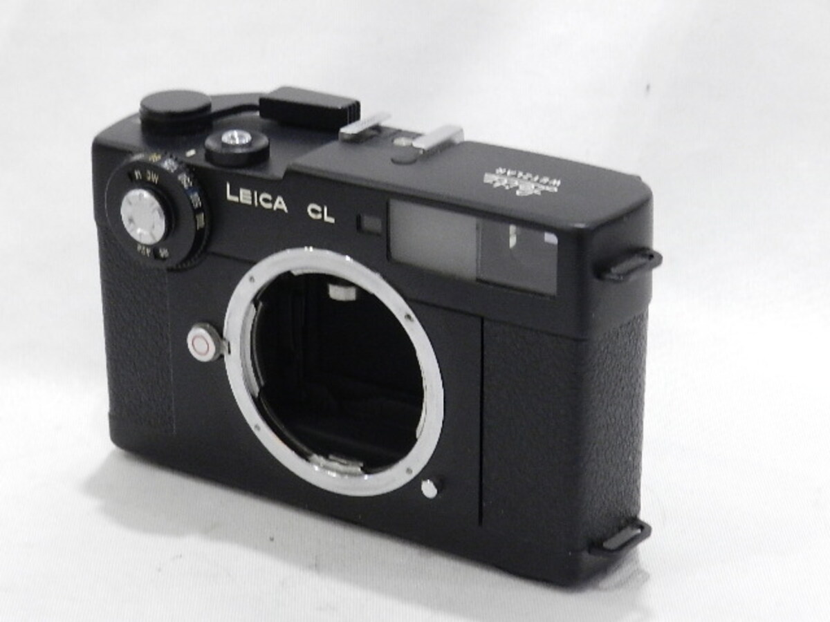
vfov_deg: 17.6
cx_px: 415
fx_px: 2014
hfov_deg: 23.3
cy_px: 311
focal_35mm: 84
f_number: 4.4
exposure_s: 1/50
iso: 800
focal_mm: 14.9
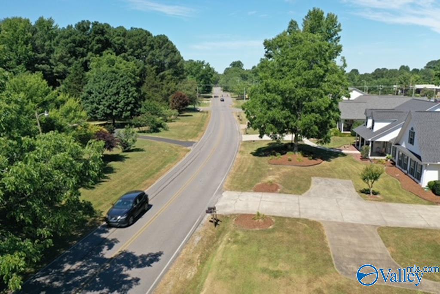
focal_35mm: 28
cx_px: 220
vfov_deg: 46.5
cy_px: 147
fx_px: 343
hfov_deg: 65.4
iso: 100
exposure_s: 1/80
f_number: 3.2
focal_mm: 10.26
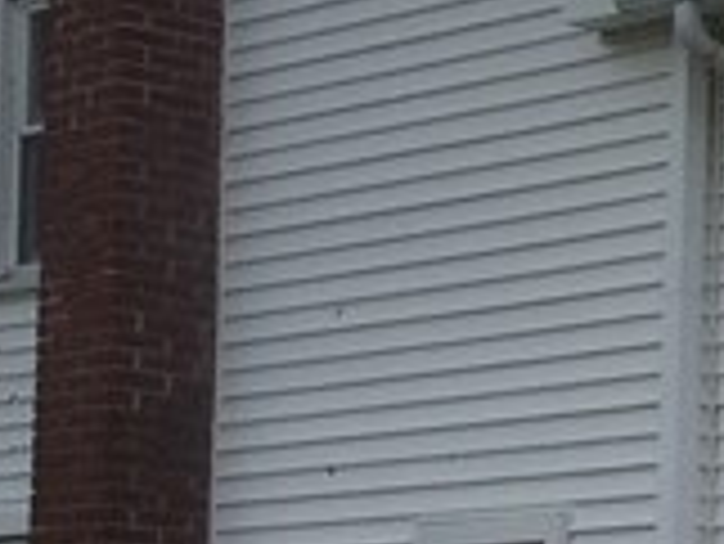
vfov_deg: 8.0
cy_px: 620
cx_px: 1583
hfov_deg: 9.8
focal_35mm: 184
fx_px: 3851
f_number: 2.2
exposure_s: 1/989
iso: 32
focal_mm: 4.15
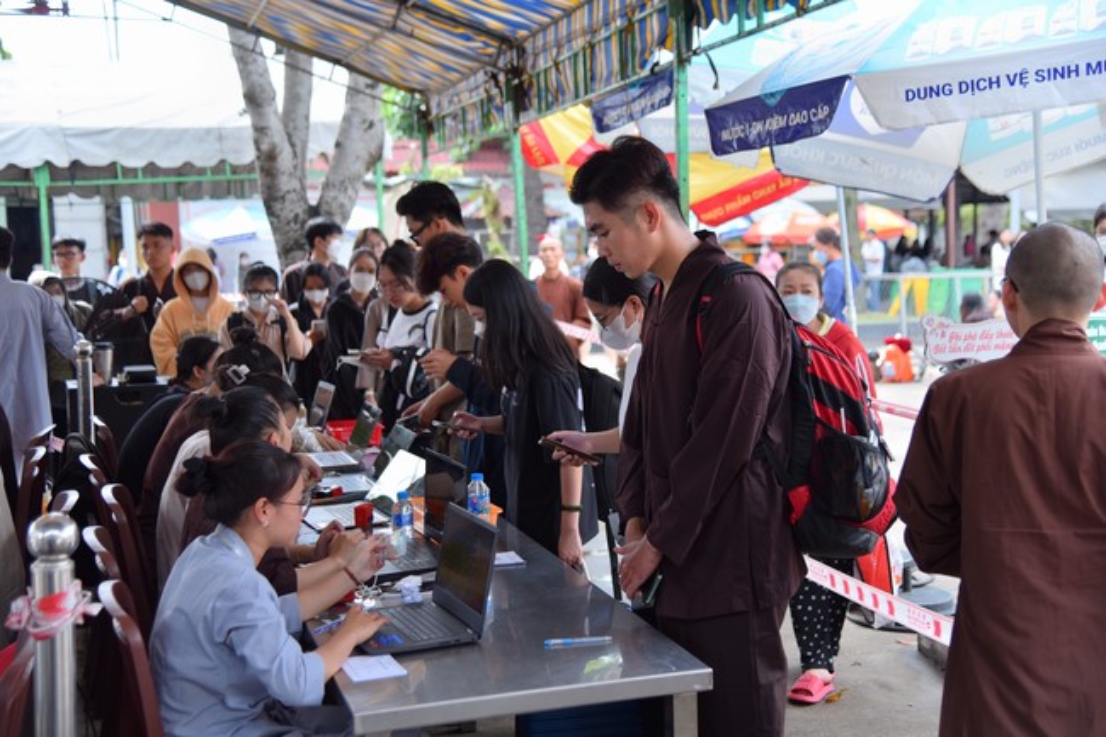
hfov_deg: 39.6
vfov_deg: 27.0
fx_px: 1536
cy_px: 368
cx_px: 553
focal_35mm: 50
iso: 125
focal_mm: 50
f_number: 4
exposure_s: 1/200
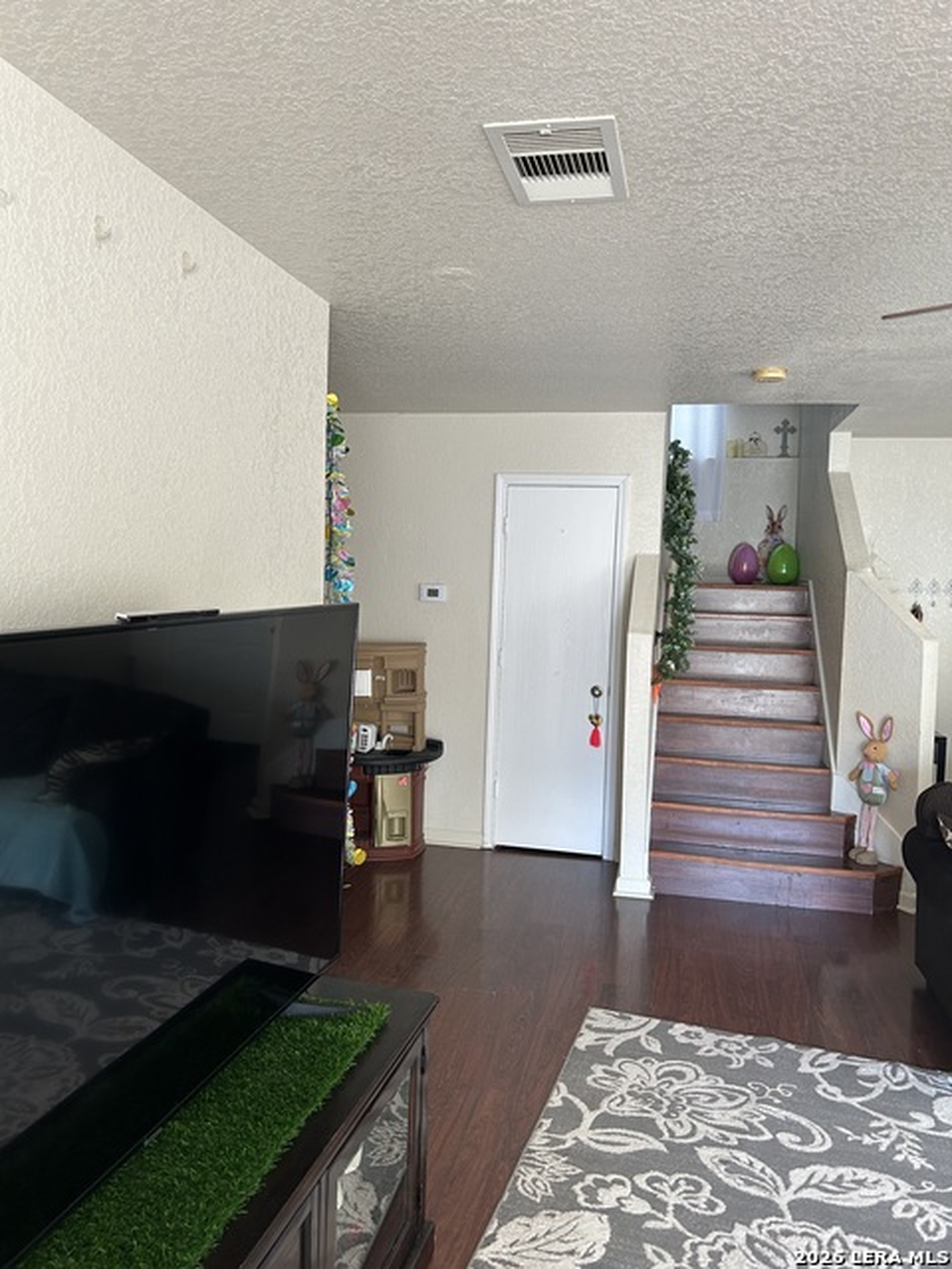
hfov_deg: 53.1
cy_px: 634
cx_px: 476
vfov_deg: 67.3
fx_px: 953
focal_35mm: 26
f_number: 1.5
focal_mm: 5.7
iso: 125
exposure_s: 1/70
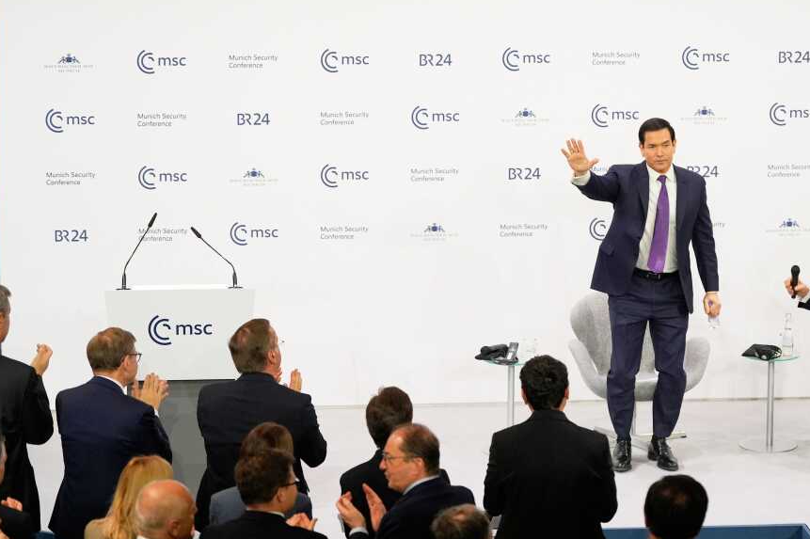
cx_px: 495
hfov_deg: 14.0
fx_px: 3305
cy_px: 319
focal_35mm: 147
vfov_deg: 9.3
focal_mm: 115
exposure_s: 1/500
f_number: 2.8
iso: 2000
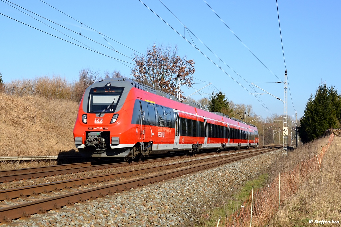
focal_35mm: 52
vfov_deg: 25.7
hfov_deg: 37.9
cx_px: 170
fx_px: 497
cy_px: 114
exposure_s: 1/800
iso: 200
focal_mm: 35
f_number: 6.3
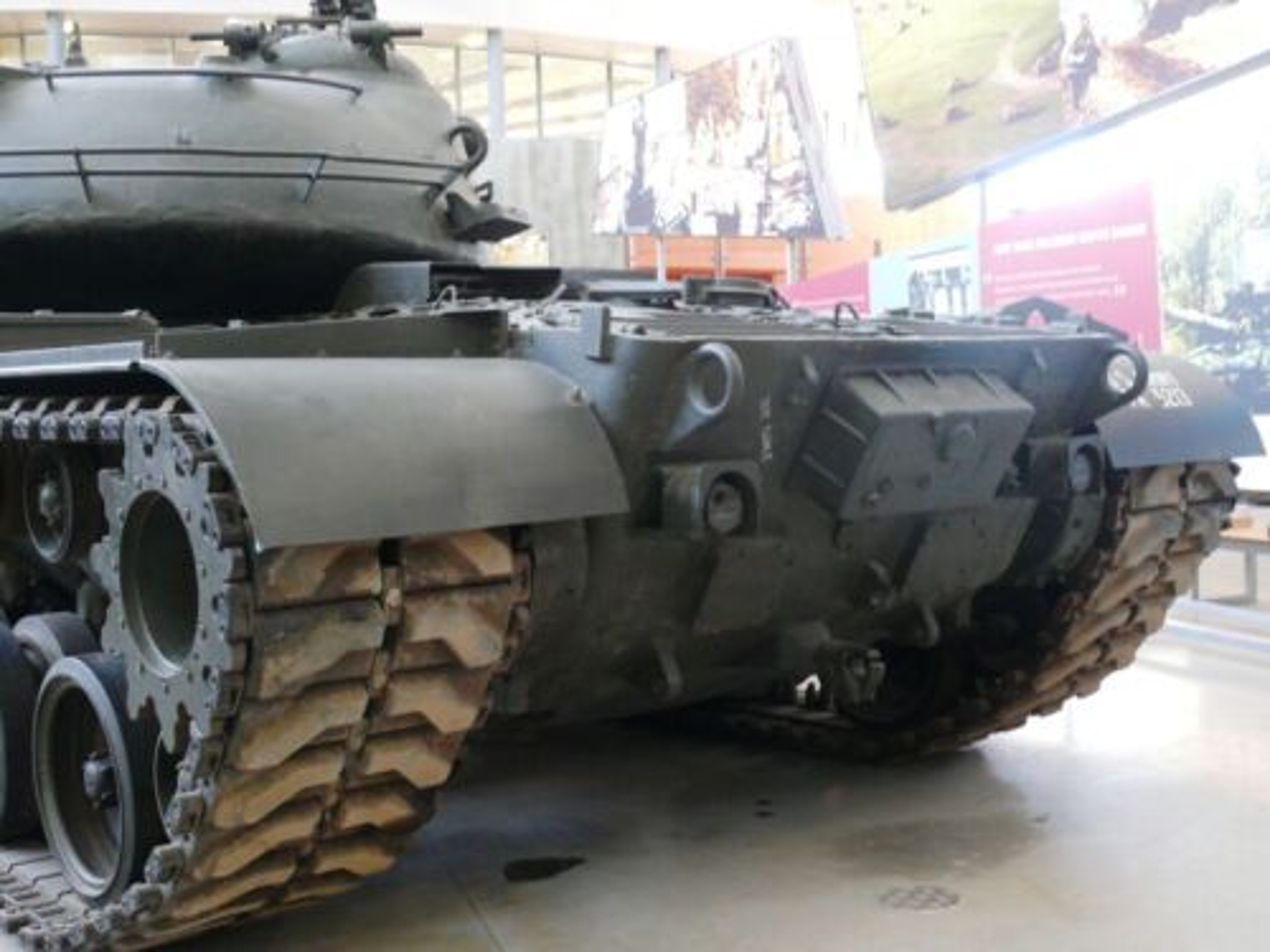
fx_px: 1688
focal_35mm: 46
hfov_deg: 41.2
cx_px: 635
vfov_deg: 31.5
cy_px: 476
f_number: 2.8
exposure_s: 1/15
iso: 200
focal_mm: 8.6
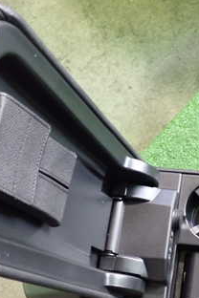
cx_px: 167
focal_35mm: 60
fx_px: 497
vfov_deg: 33.2
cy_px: 190
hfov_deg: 22.2
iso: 1000
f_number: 2.3
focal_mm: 5.4
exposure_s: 1/50
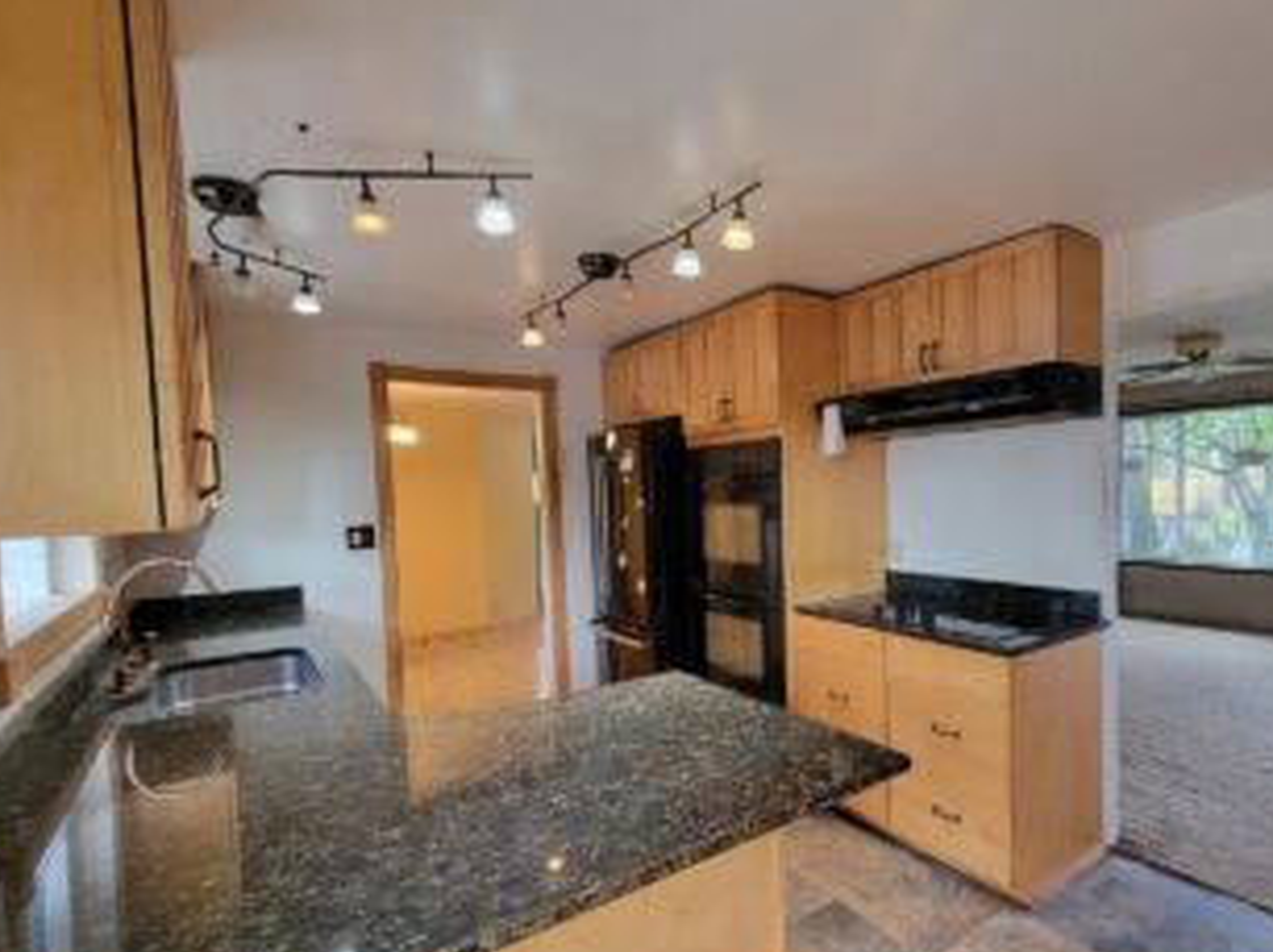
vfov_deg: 74.6
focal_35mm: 17
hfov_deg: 89.9
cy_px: 507
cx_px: 765
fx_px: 625
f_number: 2.2
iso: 320
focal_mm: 2.2
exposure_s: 1/60
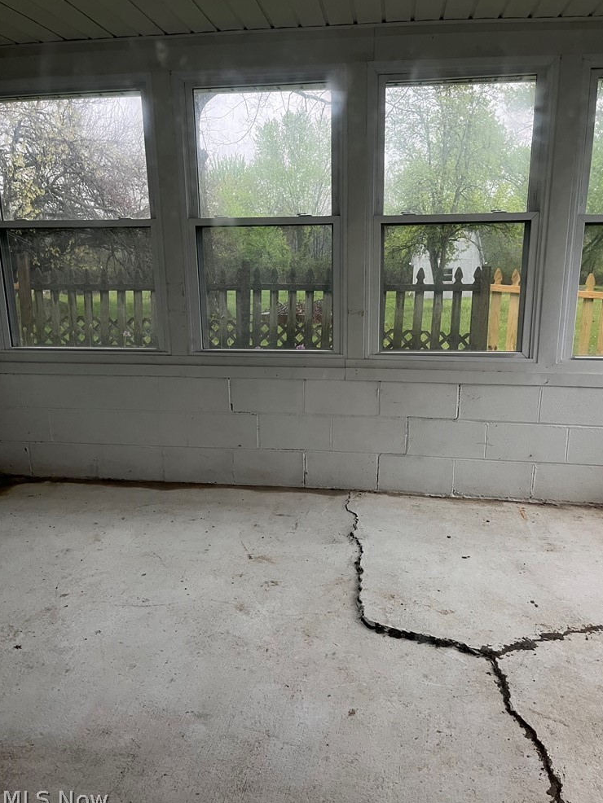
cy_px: 402
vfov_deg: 65.3
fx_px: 627
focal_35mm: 27
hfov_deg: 51.4
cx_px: 309
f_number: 1.6
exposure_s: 1/60
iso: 125
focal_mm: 5.1
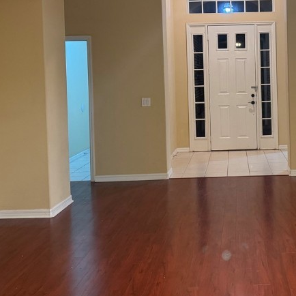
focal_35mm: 50
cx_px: 236
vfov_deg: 33.6
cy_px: 87
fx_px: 484
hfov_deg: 33.1
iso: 320
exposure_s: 1/60
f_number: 1.78
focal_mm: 6.76
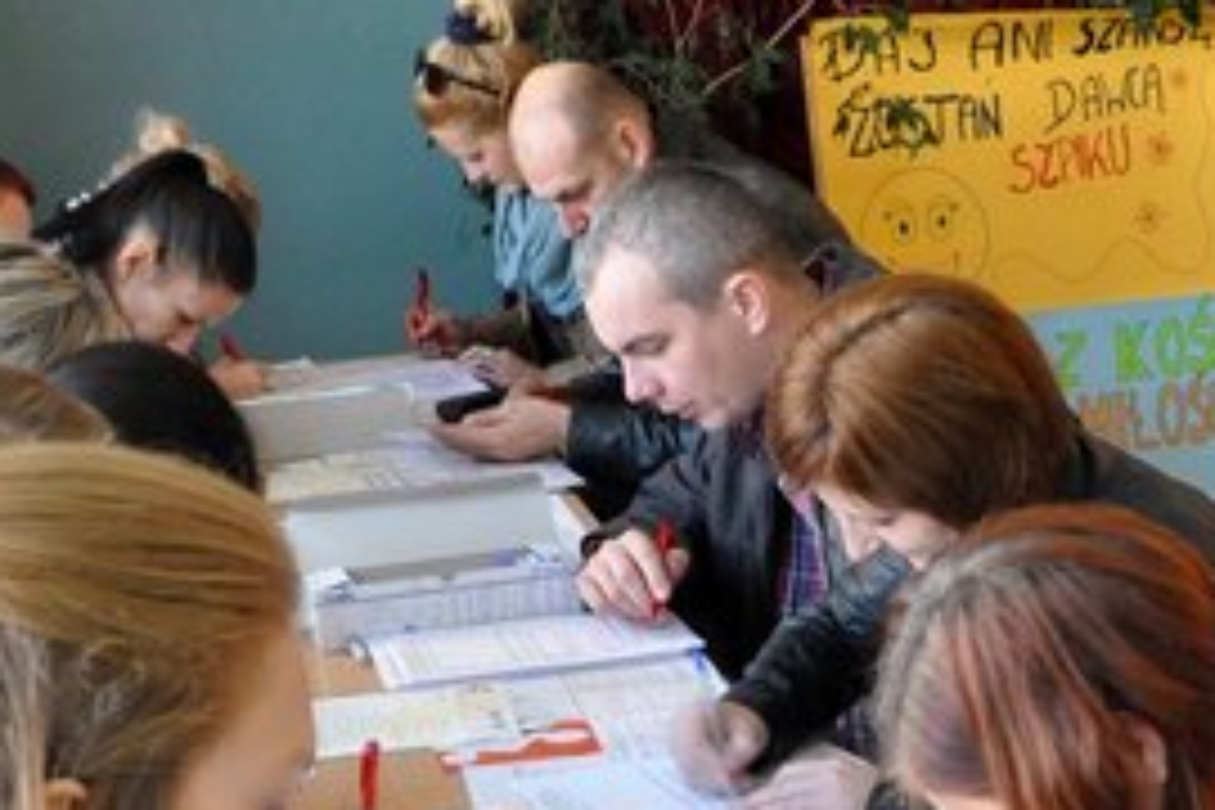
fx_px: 3044
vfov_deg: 14.7
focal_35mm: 90
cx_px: 1004
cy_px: 963
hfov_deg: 22.2
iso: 2800
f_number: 14
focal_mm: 25
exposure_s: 1/30
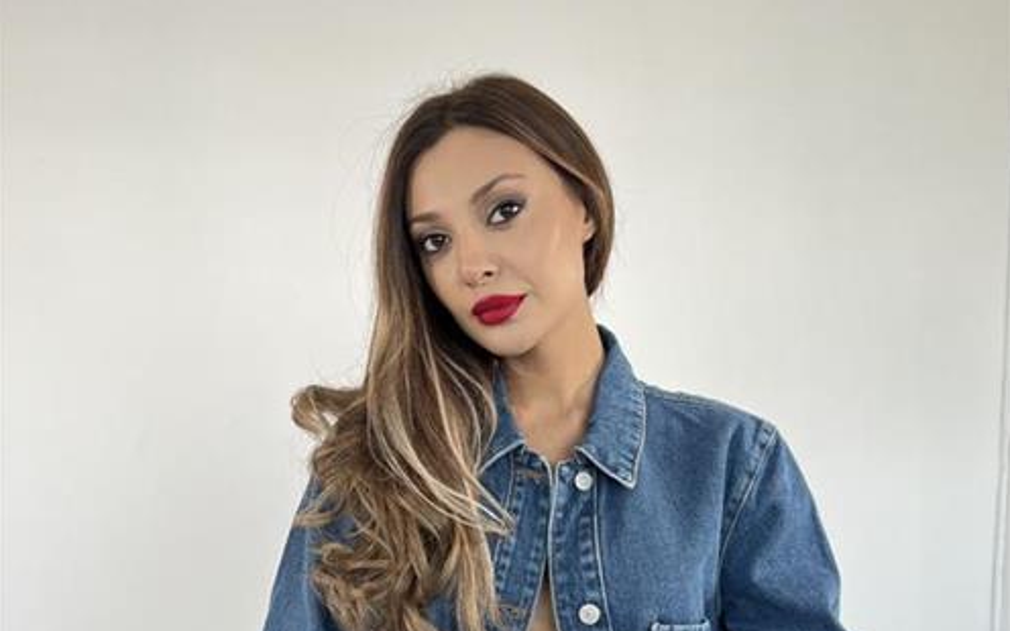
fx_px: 1018
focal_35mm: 37
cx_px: 505
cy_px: 537
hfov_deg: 52.7
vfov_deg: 33.1
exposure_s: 1/130
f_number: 1.5
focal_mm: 5.7
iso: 40
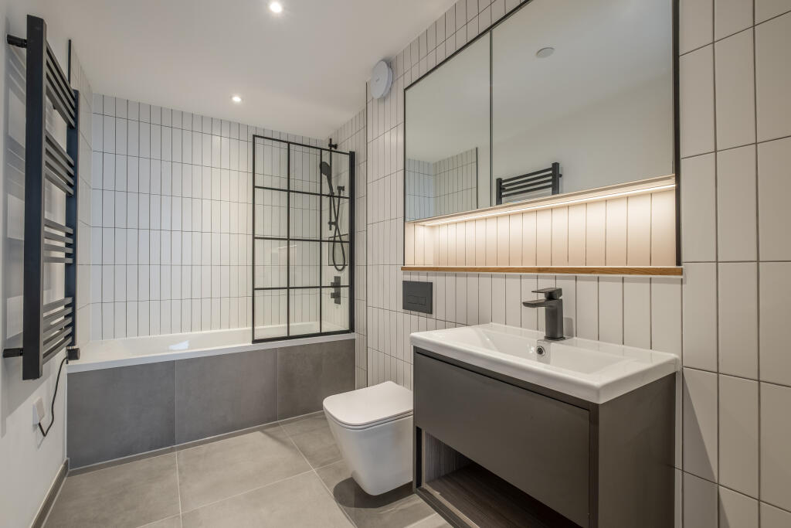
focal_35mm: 15
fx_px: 330
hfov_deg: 100.4
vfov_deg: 77.3
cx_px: 396
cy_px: 264
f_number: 7.1
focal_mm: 10
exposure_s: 1/4
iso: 200
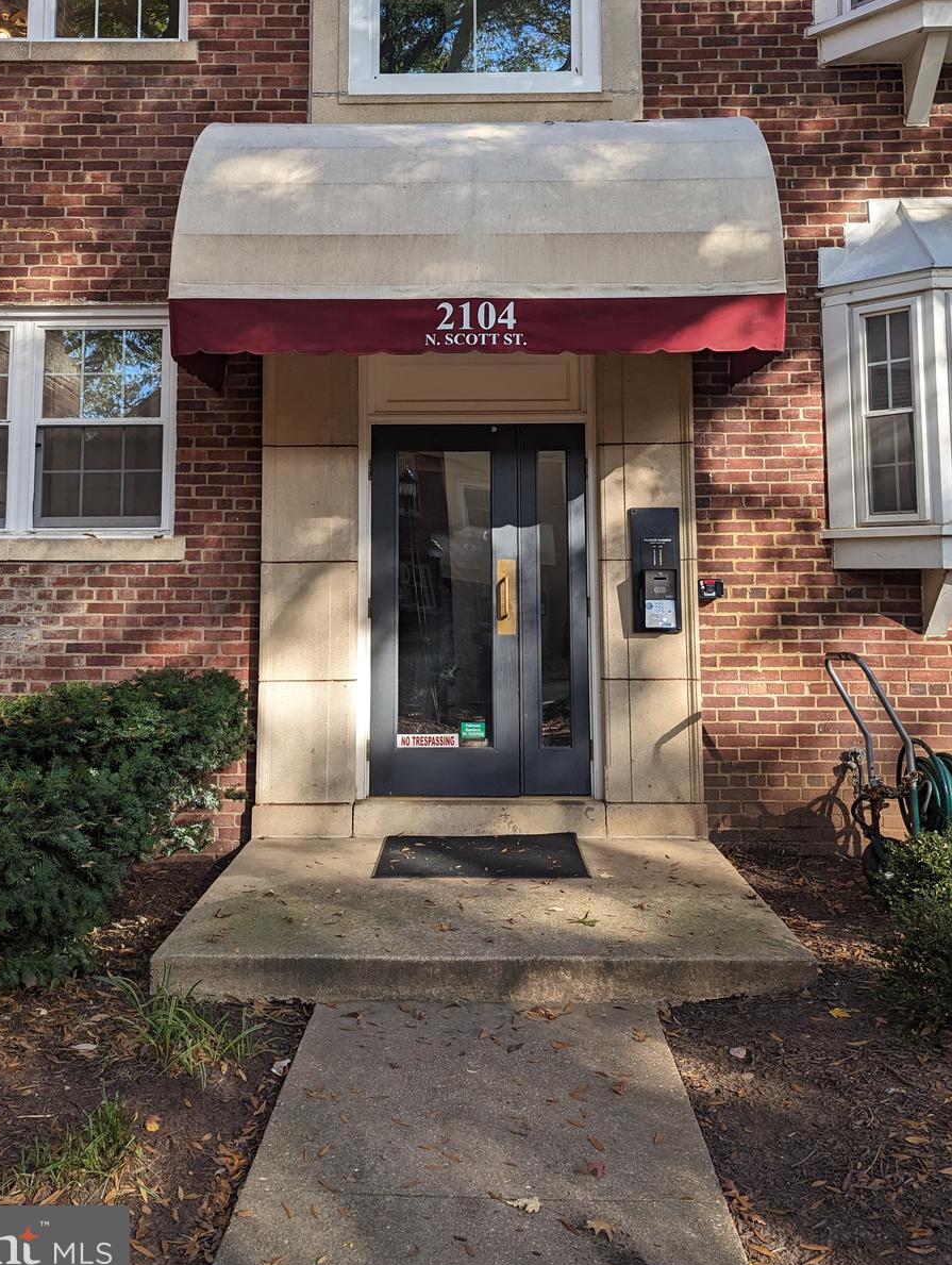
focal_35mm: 31
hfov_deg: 45.5
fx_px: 1134
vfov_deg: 57.6
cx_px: 479
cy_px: 476
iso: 47
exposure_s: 1/299
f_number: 1.85
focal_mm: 6.81
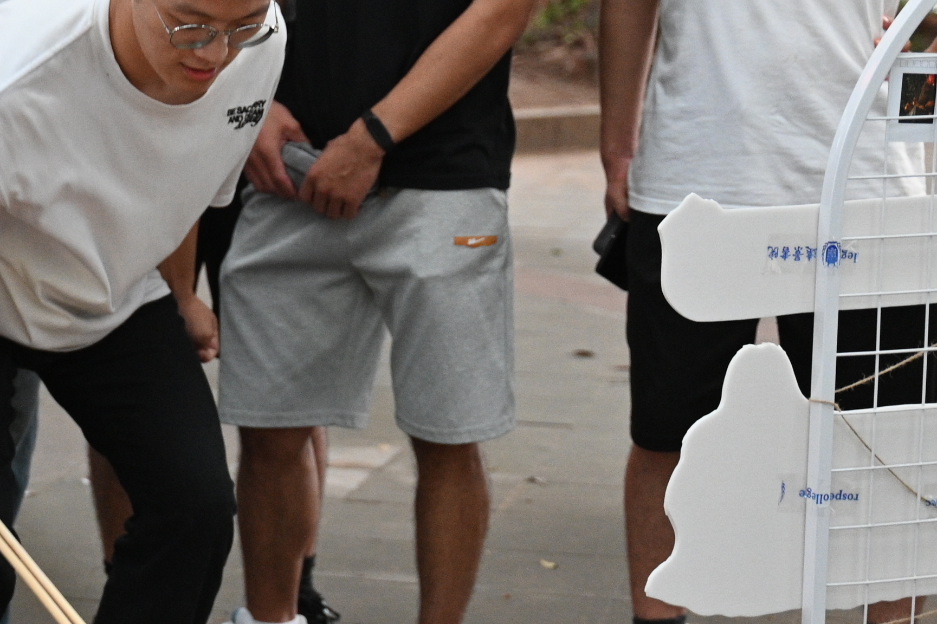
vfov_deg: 12.4
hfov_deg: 17.9
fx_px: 2862
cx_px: -118
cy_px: 357
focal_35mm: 110
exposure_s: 1/125
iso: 2500
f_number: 2.8
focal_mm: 42
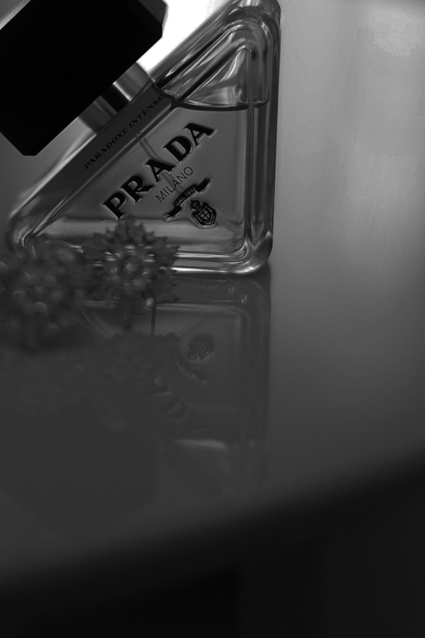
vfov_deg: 21.8
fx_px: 1629
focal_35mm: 92
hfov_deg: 14.8
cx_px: 136
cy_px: 114
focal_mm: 50
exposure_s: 1/250
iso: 500
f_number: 1.8
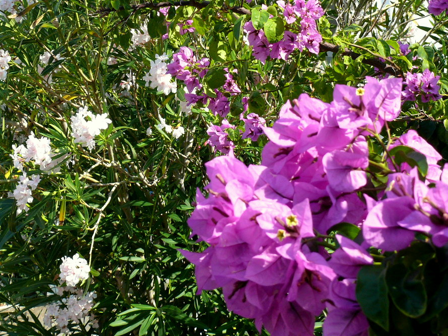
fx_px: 932
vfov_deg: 20.2
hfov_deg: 27.0
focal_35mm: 72
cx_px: 202
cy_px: 63
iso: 100
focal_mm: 8.1
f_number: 4
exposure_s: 1/160
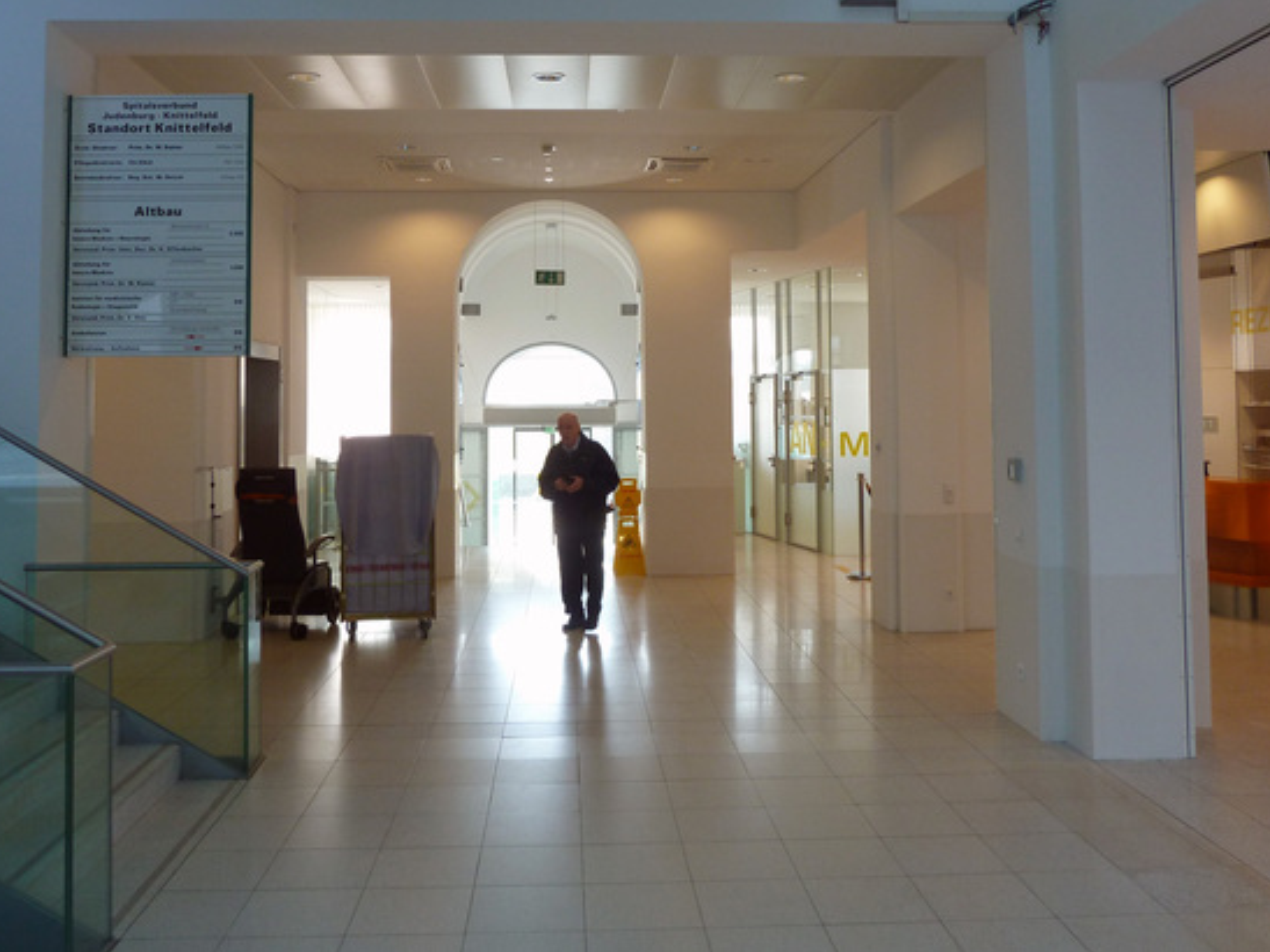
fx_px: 1174
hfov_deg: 56.8
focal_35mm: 32
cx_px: 594
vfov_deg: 43.7
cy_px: 347
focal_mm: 4.1
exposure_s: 1/30
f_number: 4
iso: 125
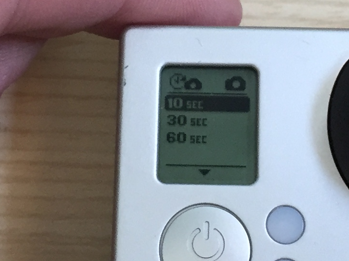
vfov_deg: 11.4
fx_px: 1311
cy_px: 54
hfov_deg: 15.2
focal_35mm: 130
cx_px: 209
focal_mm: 4.15
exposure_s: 1/30
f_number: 2.2
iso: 100
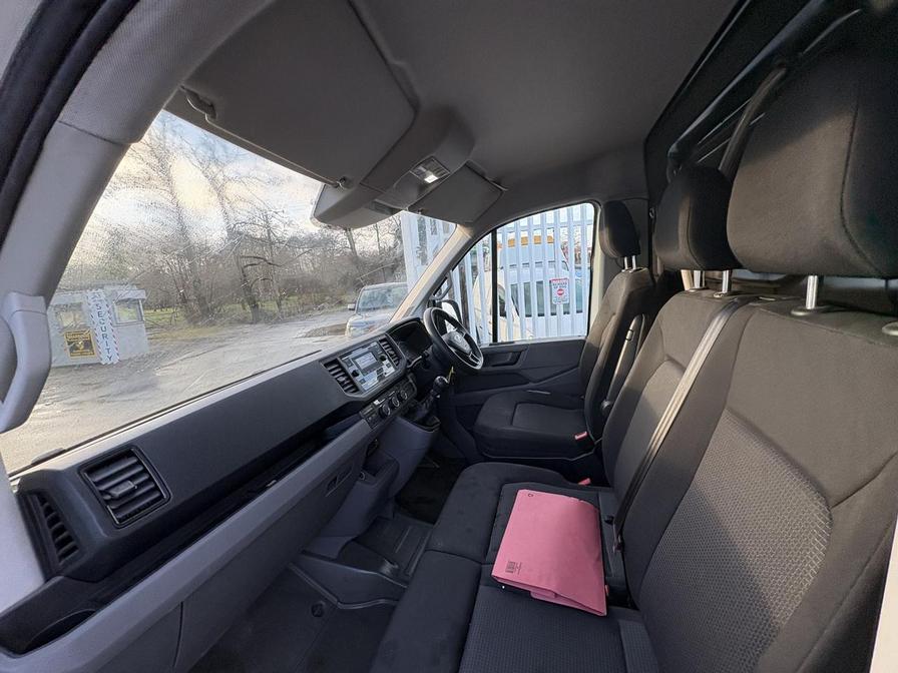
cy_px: 336
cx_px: 449
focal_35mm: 14
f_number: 2.2
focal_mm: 2.22
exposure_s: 1/117
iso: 64
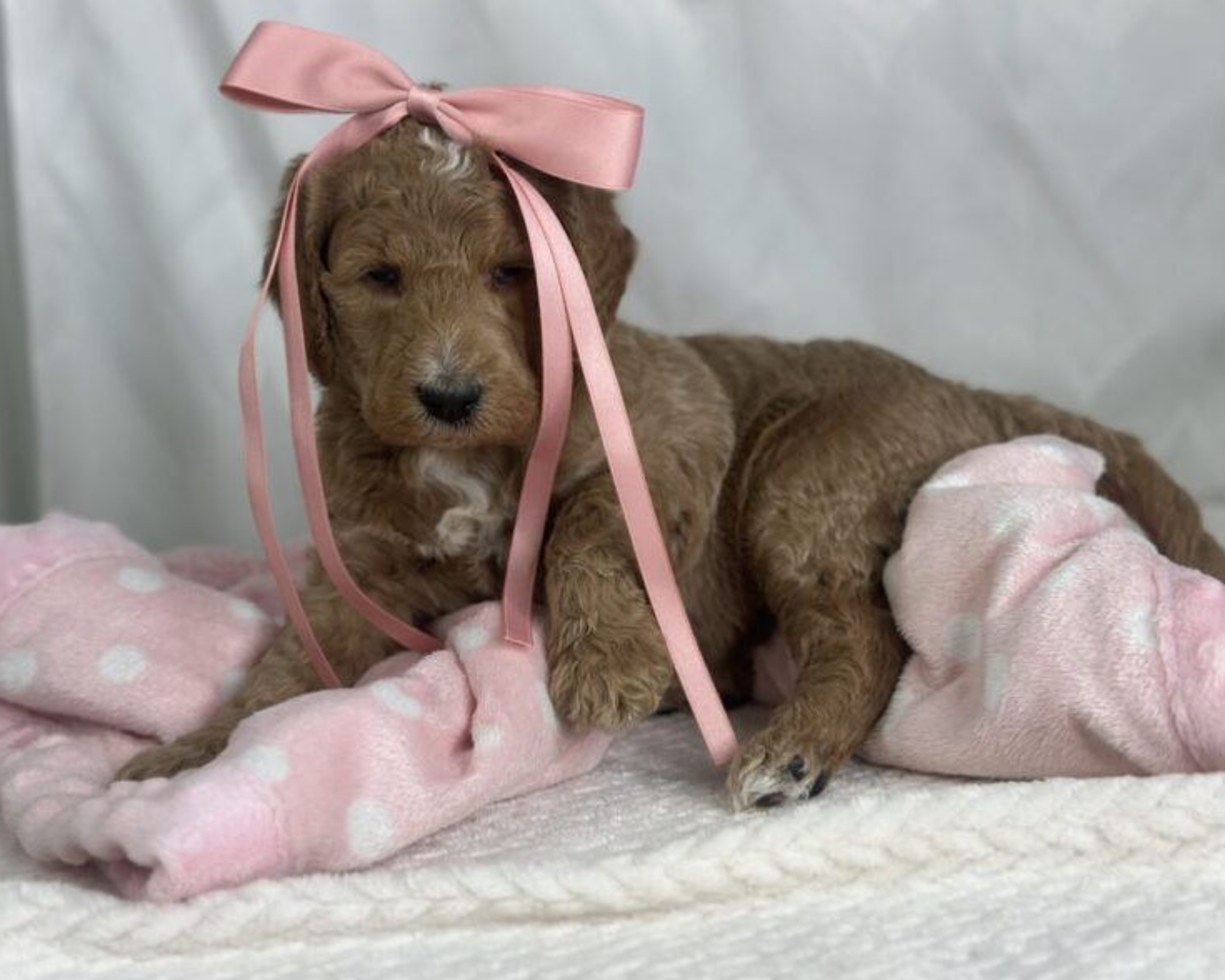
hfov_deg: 36.7
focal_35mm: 51
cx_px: 597
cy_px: 497
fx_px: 1849
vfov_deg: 29.7
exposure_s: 1/456
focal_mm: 6.86
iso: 80
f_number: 1.78
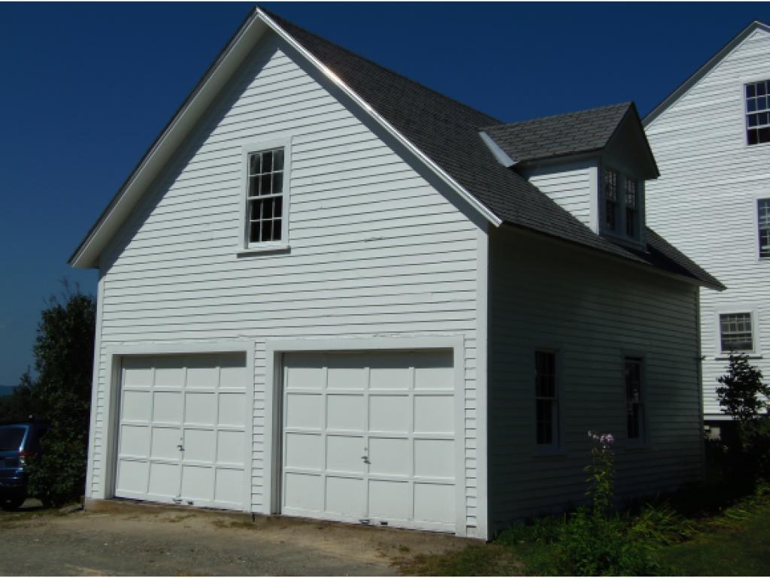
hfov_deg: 44.8
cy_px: 289
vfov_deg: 34.4
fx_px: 935
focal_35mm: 42
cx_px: 385
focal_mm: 7.8
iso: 64
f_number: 6.6
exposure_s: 1/800
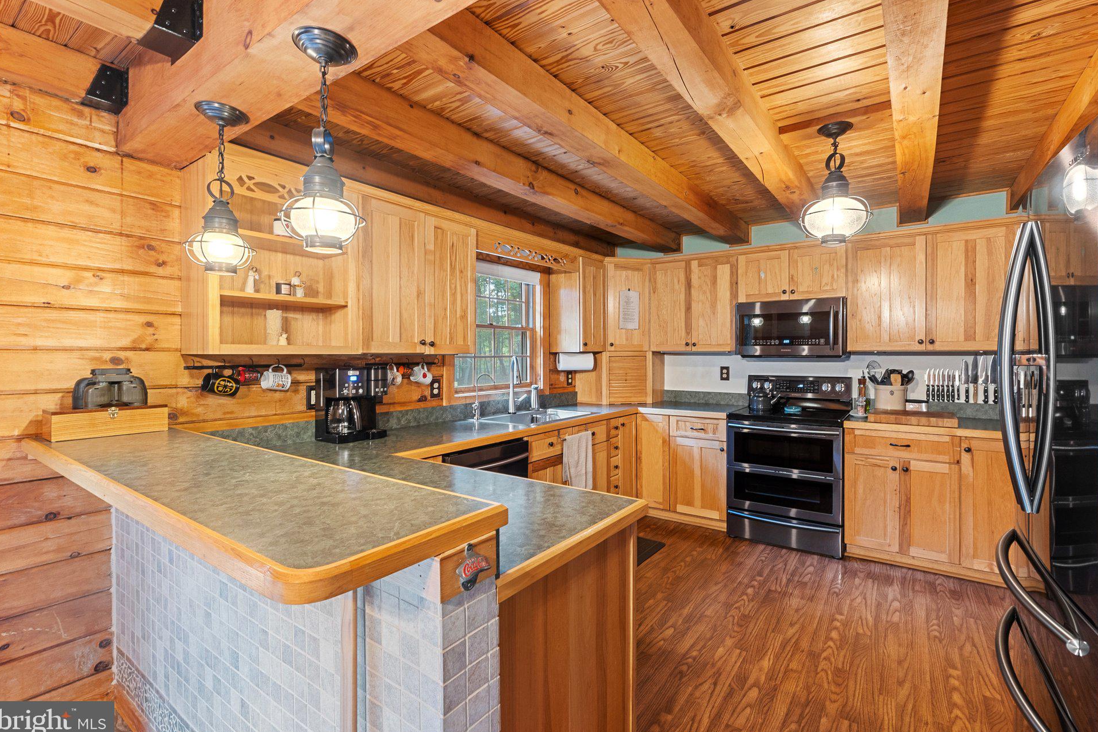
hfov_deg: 96.7
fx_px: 488
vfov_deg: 73.7
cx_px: 573
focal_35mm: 16
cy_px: 353
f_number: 8
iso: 640
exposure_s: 1.6
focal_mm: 10
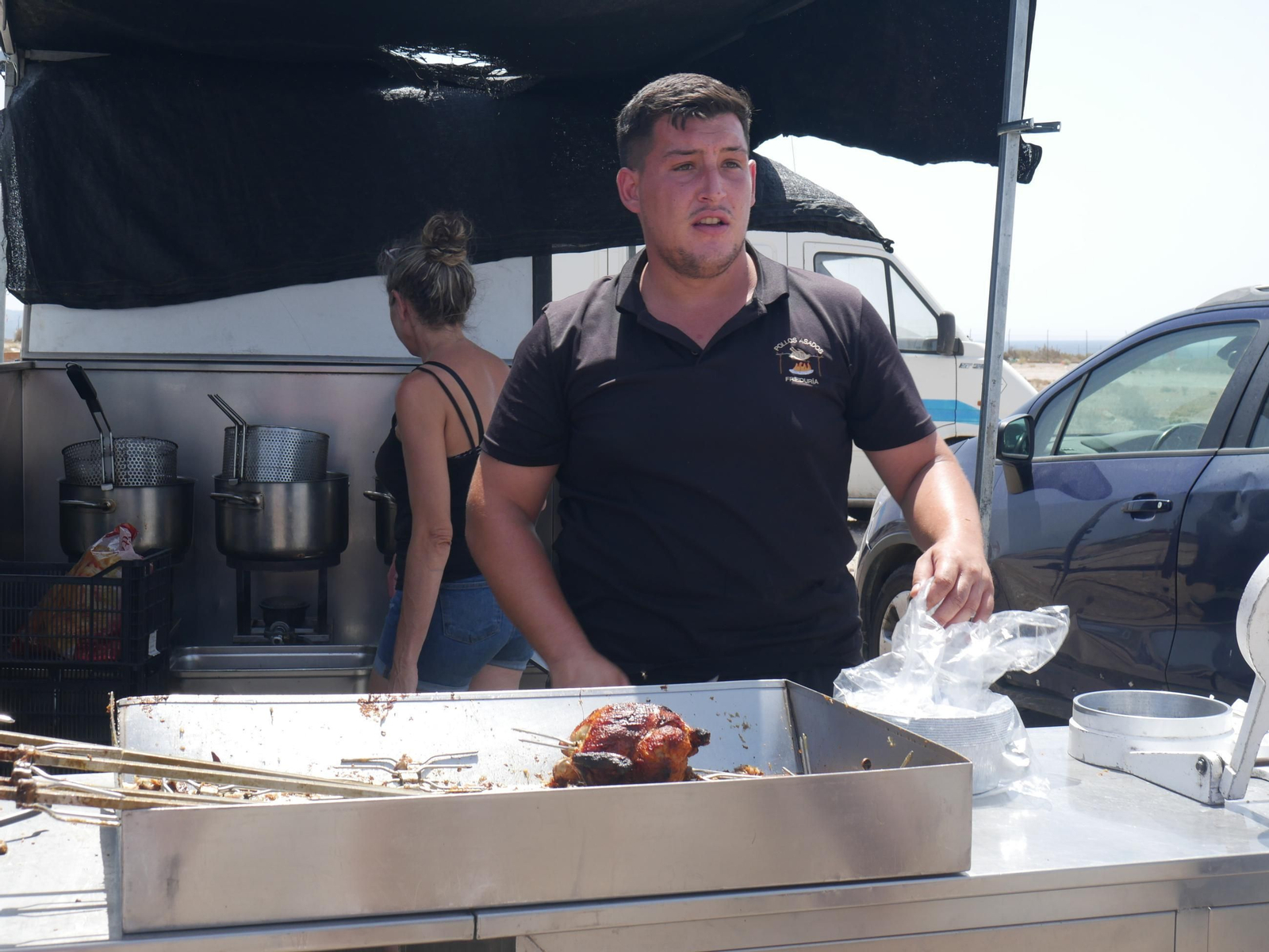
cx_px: 634
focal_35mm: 50
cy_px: 476
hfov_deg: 38.2
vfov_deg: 29.1
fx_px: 1834
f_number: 8
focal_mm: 25
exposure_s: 1/250
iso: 200
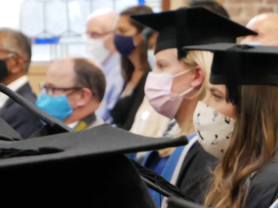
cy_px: 221
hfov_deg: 5.3
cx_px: 337
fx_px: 3005
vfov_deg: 4.0
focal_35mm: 374
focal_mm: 60
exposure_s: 1/125
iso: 2500
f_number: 5.6
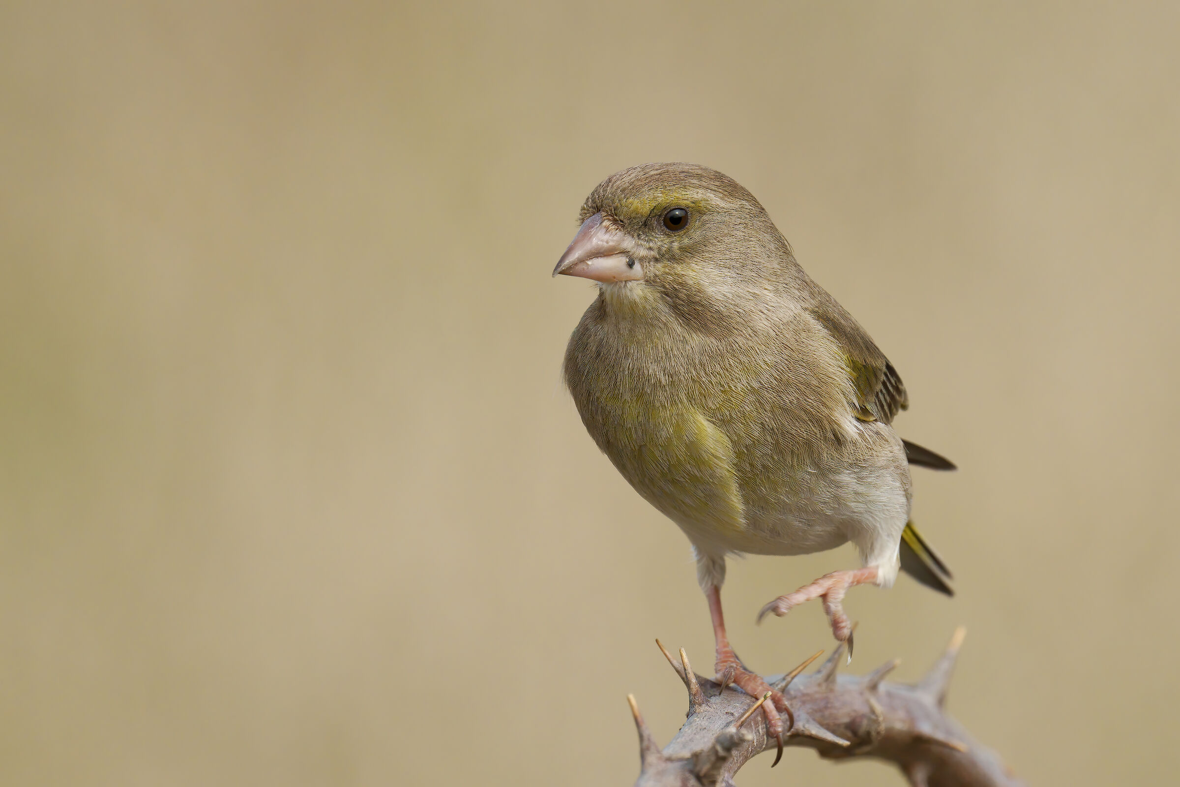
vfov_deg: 2.3
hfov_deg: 3.4
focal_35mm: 600
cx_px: 590
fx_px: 19665
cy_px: 394
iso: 1000
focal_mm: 600
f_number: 10
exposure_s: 1/1600
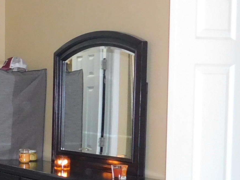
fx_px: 707
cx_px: -148
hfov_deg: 16.9
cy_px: 151
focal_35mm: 102
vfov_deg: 14.4
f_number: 3.2
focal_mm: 5.3
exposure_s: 1/30
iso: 360
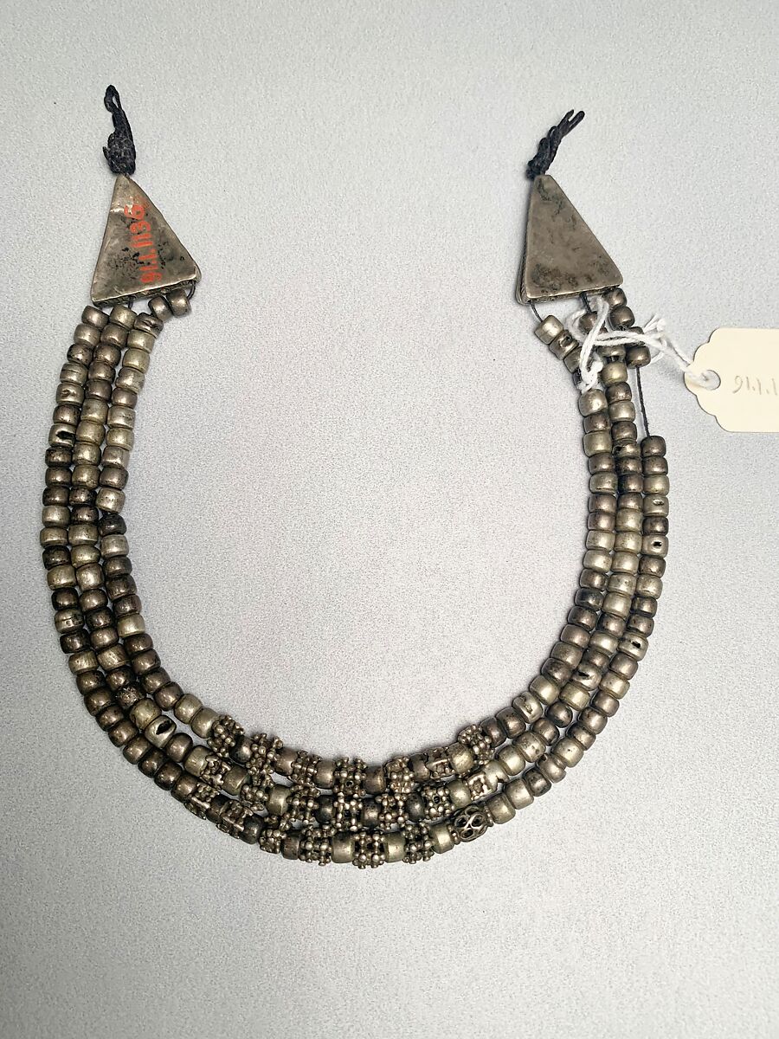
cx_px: 390
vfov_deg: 67.3
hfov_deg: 53.1
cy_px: 520
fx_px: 780
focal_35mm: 26
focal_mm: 4.25
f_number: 1.8
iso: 32
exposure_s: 1/120
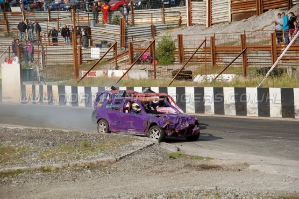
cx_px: 150
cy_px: 100
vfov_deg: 11.7
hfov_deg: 17.5
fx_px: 971
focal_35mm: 117
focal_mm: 78
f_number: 5.6
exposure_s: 1/1000
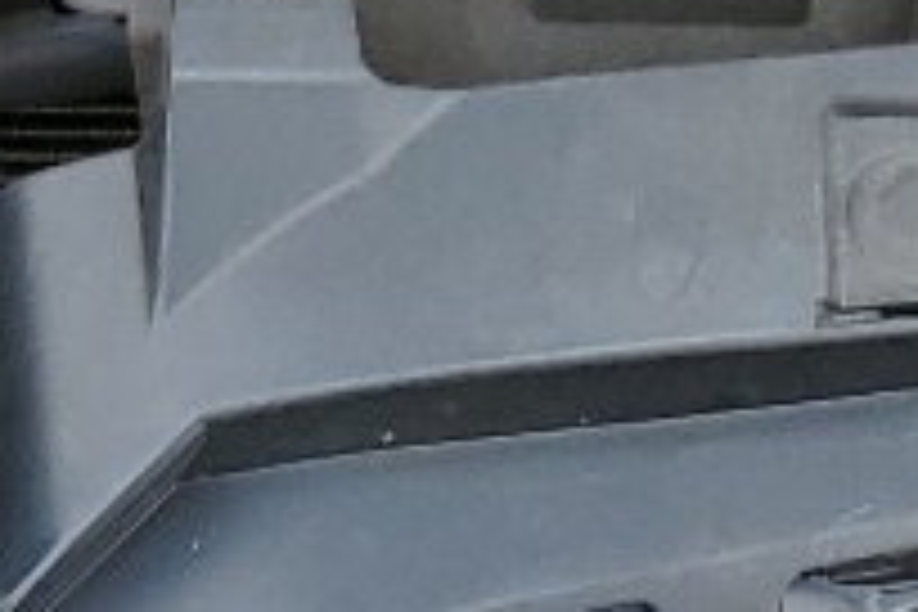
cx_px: -252
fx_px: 5406
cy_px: -1472
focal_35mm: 212
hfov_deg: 9.5
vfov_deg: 5.9
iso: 50
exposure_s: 1/769
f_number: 1.5
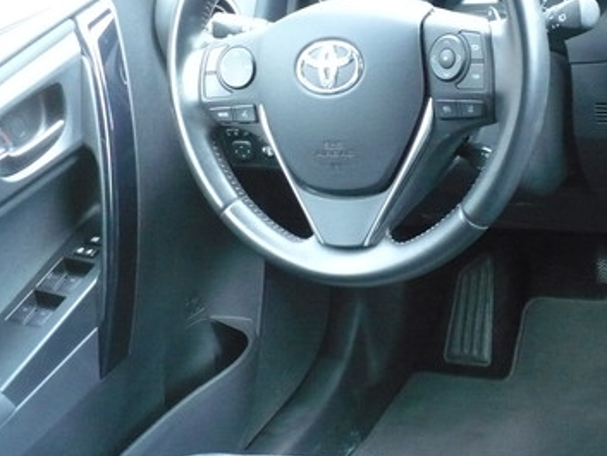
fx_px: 1175
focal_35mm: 67
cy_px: 231
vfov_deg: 21.9
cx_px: 530
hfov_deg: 28.0
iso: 400
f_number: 2.8
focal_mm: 6.1
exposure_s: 1/30
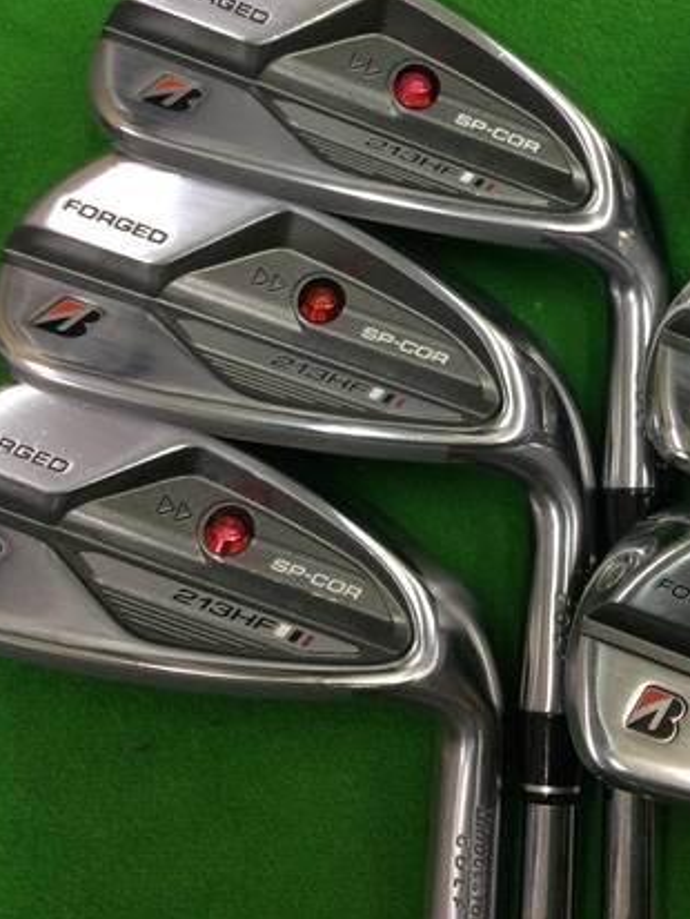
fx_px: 1275
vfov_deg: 39.6
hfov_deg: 29.4
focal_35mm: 48
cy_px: 409
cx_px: 583
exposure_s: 1/30
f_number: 2.4
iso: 64
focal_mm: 3.3
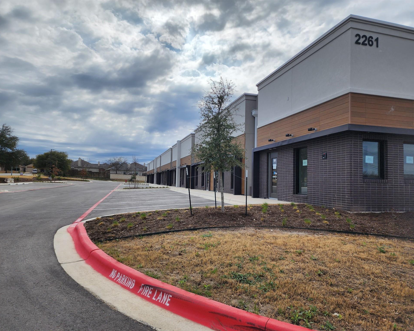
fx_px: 294
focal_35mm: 24
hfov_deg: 70.2
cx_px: 219
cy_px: 165
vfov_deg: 58.8
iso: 12
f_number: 1.8
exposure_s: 1/2359
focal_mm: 6.4
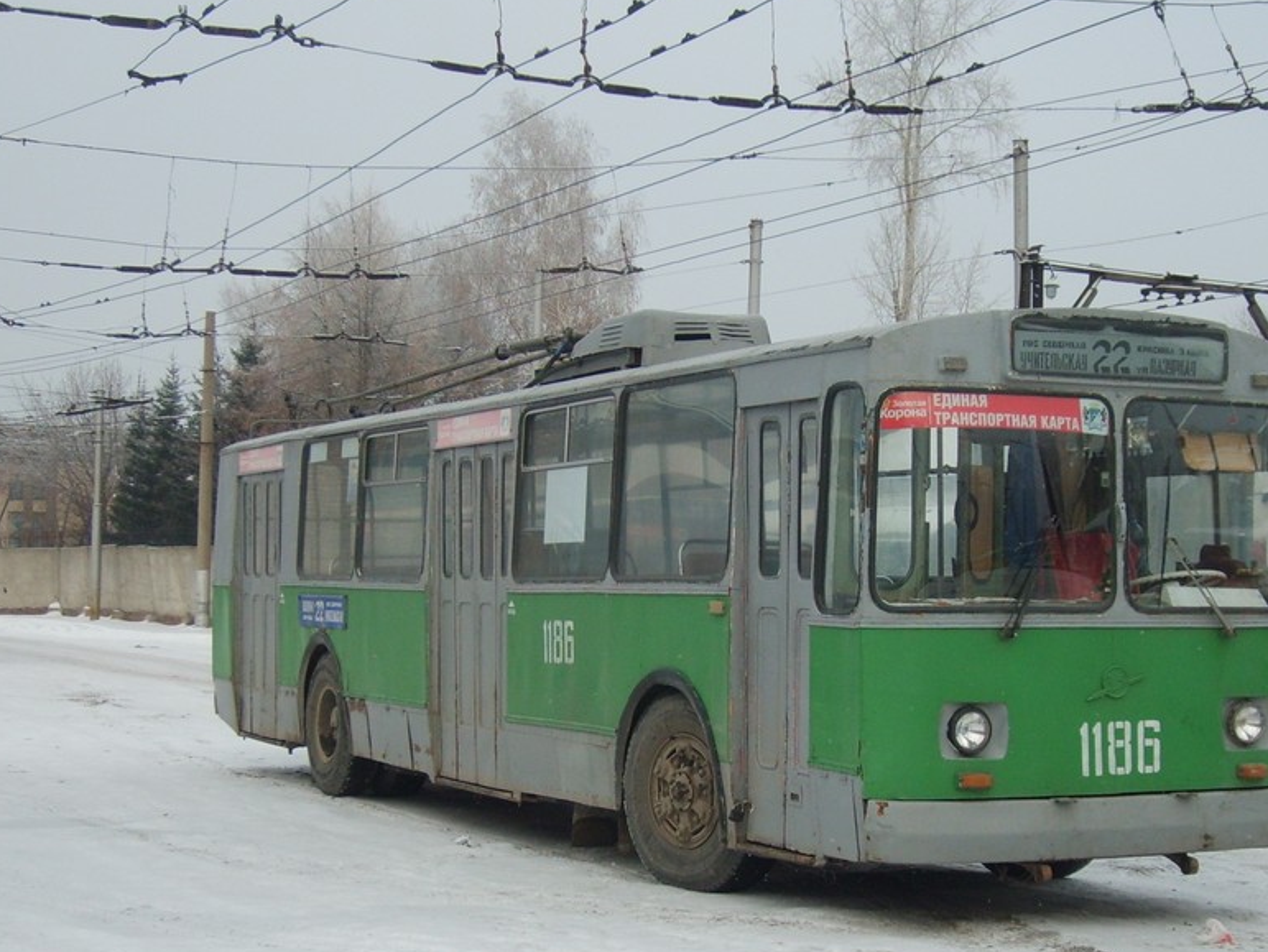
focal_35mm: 57
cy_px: 528
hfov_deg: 33.6
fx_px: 2089
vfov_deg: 25.7
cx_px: 770
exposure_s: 1/180
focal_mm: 7.2
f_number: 3
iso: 50
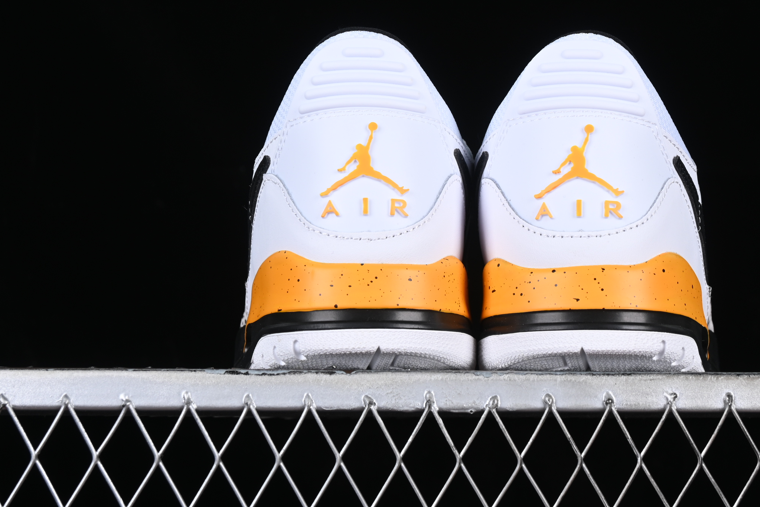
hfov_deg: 20.0
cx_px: 474
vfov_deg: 13.4
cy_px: 163
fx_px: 2153
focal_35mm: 102
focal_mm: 50
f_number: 8
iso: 160
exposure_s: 1/80
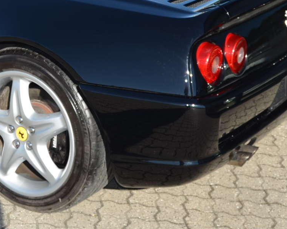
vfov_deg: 18.2
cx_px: 32
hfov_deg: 22.7
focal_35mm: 82
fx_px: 696
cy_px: -4
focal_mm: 22
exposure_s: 1/200
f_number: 9
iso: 100
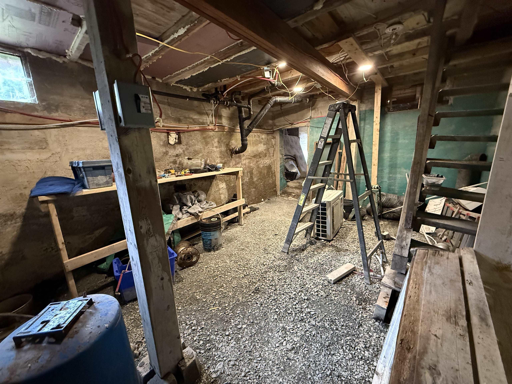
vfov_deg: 85.7
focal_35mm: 14
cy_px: 192
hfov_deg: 102.1
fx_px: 207
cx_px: 256
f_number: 2.2
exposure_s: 1/60
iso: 800
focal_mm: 2.22
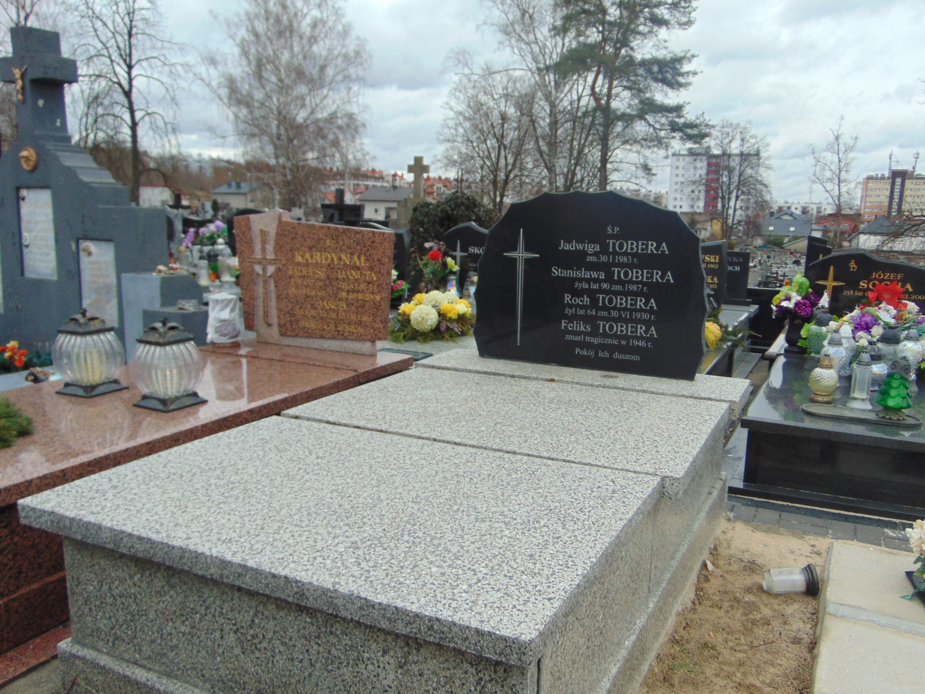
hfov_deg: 65.2
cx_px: 496
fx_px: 721
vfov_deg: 51.3
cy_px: 371
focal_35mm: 27
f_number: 3
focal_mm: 4.5
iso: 80
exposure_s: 1/320
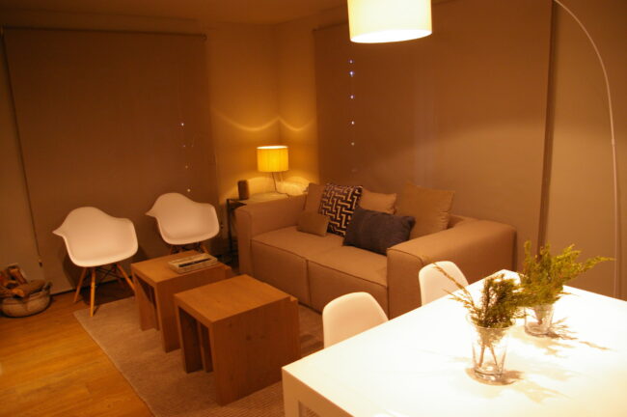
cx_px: 314
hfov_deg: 67.4
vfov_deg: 47.8
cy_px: 208
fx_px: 470
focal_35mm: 27
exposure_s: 1/20
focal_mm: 18
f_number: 3.5
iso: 800
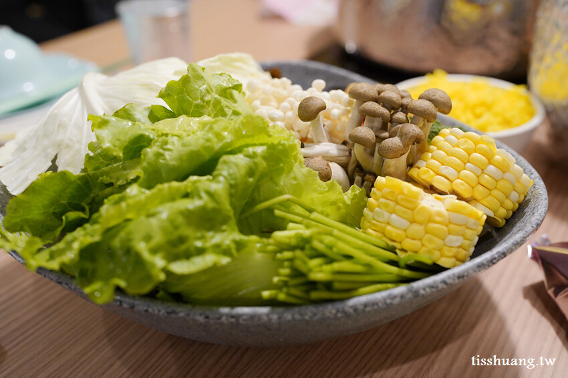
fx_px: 552
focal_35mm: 35
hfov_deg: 54.5
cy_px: 189
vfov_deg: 37.8
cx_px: 284
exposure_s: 1/160
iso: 2000
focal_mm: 35
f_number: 4
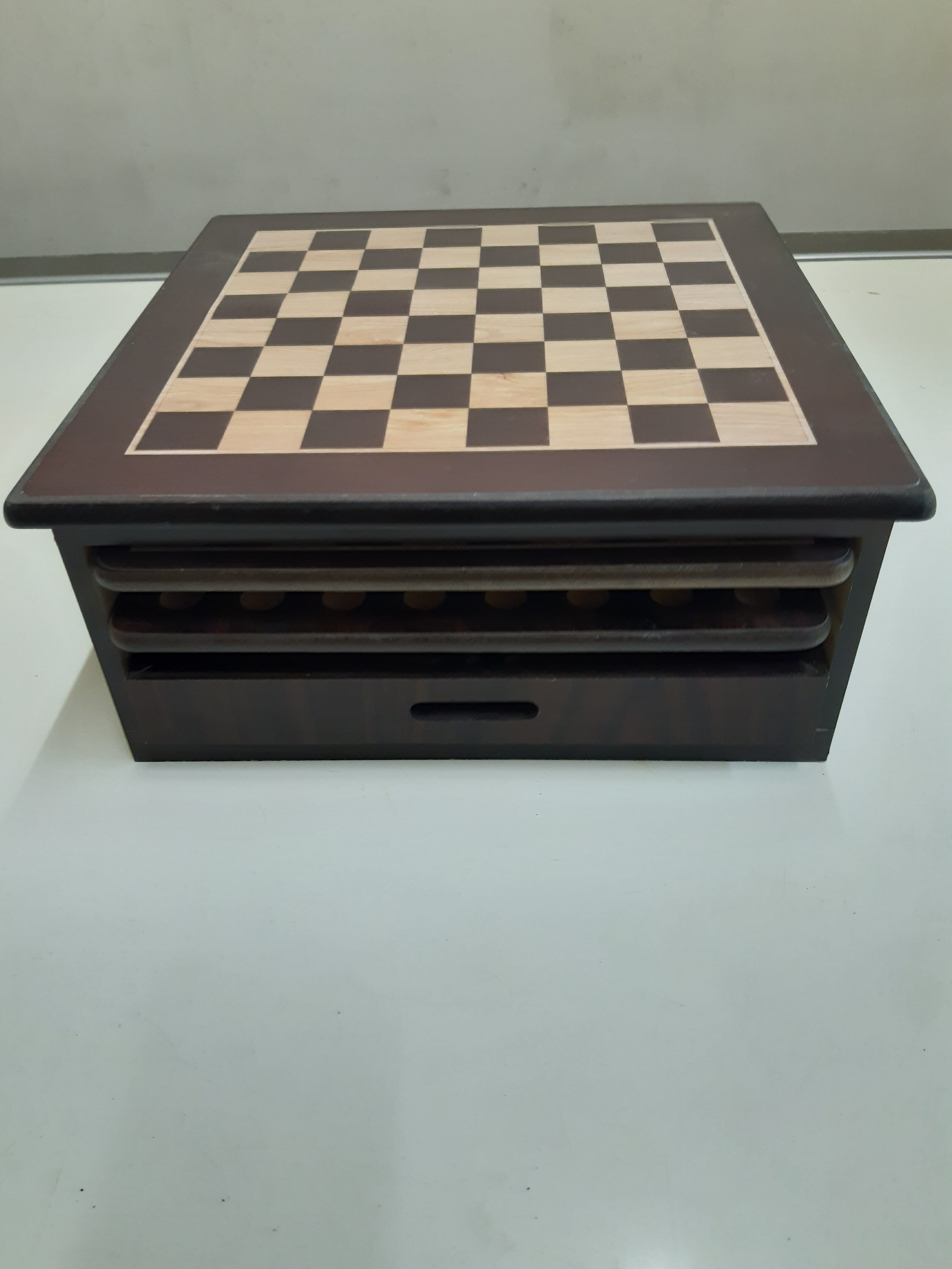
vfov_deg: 67.3
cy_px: 634
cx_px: 476
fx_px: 953
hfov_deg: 53.1
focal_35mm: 26
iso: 125
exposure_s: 1/50
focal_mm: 3.92
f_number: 1.7
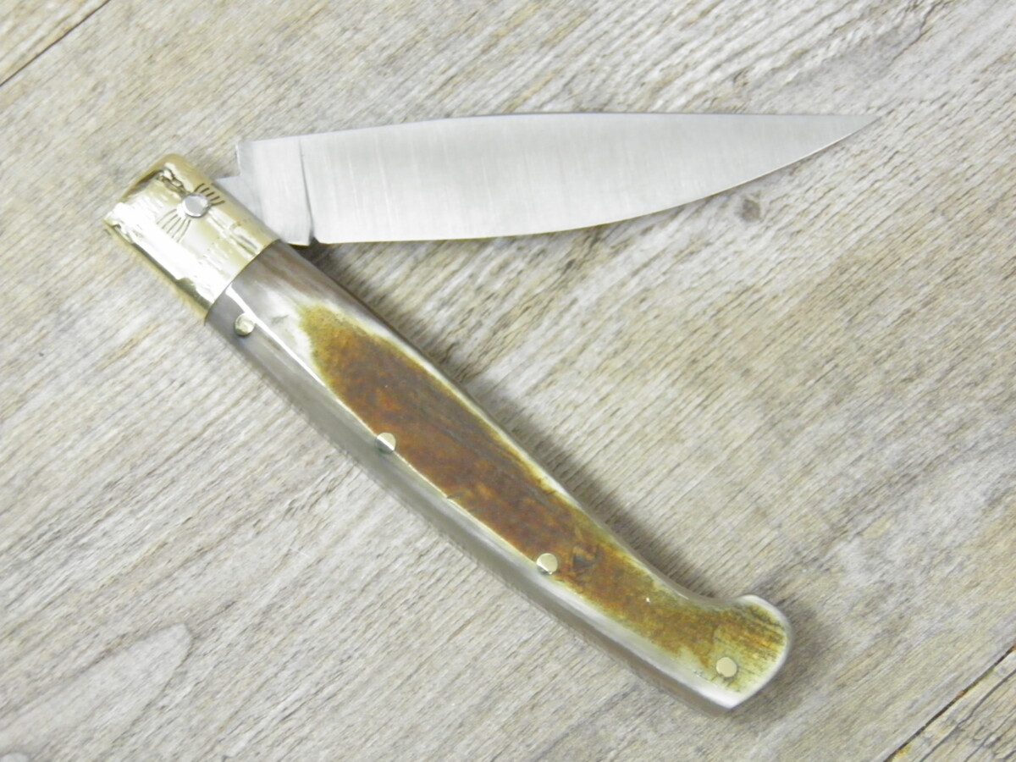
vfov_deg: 17.6
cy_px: 381
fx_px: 2465
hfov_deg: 23.3
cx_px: 508
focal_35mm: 84
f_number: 3.9
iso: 400
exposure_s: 1/20
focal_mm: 15.2
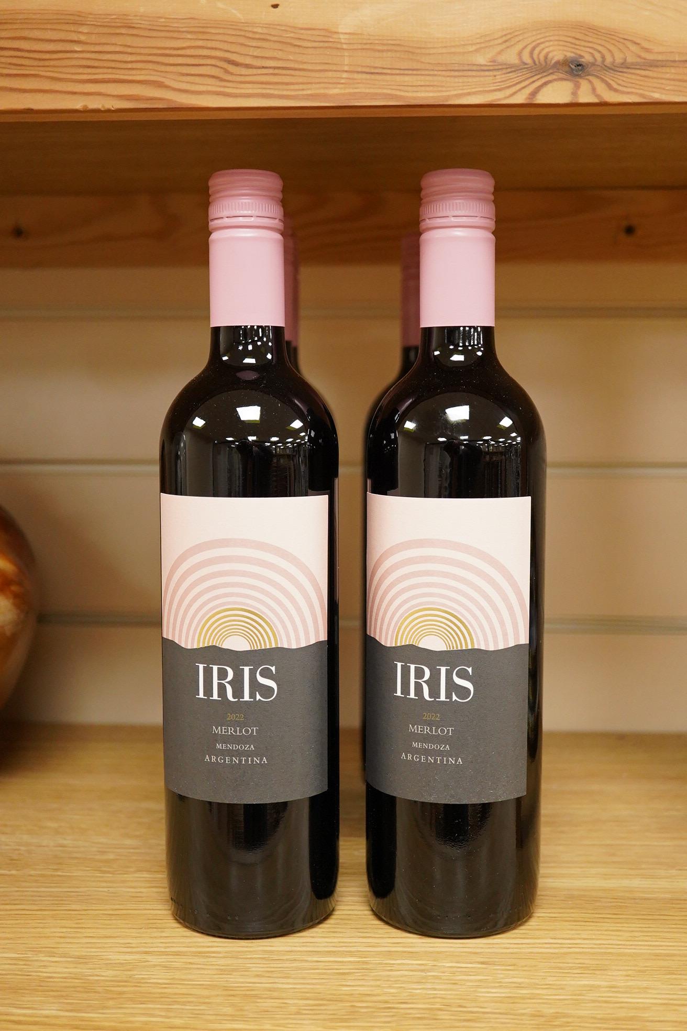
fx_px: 1288
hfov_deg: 29.9
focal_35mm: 45
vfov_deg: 43.6
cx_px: 344
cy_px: 516
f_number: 3.5
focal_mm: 30
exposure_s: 1/250
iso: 2500
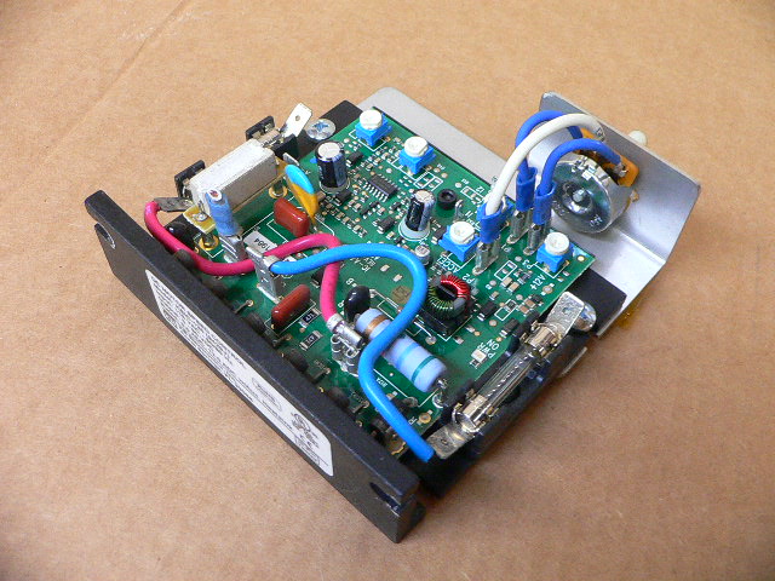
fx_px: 784
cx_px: 388
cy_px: 290
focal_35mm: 35
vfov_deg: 40.7
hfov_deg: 52.6
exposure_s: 1/10
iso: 200
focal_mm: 4.6
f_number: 2.8
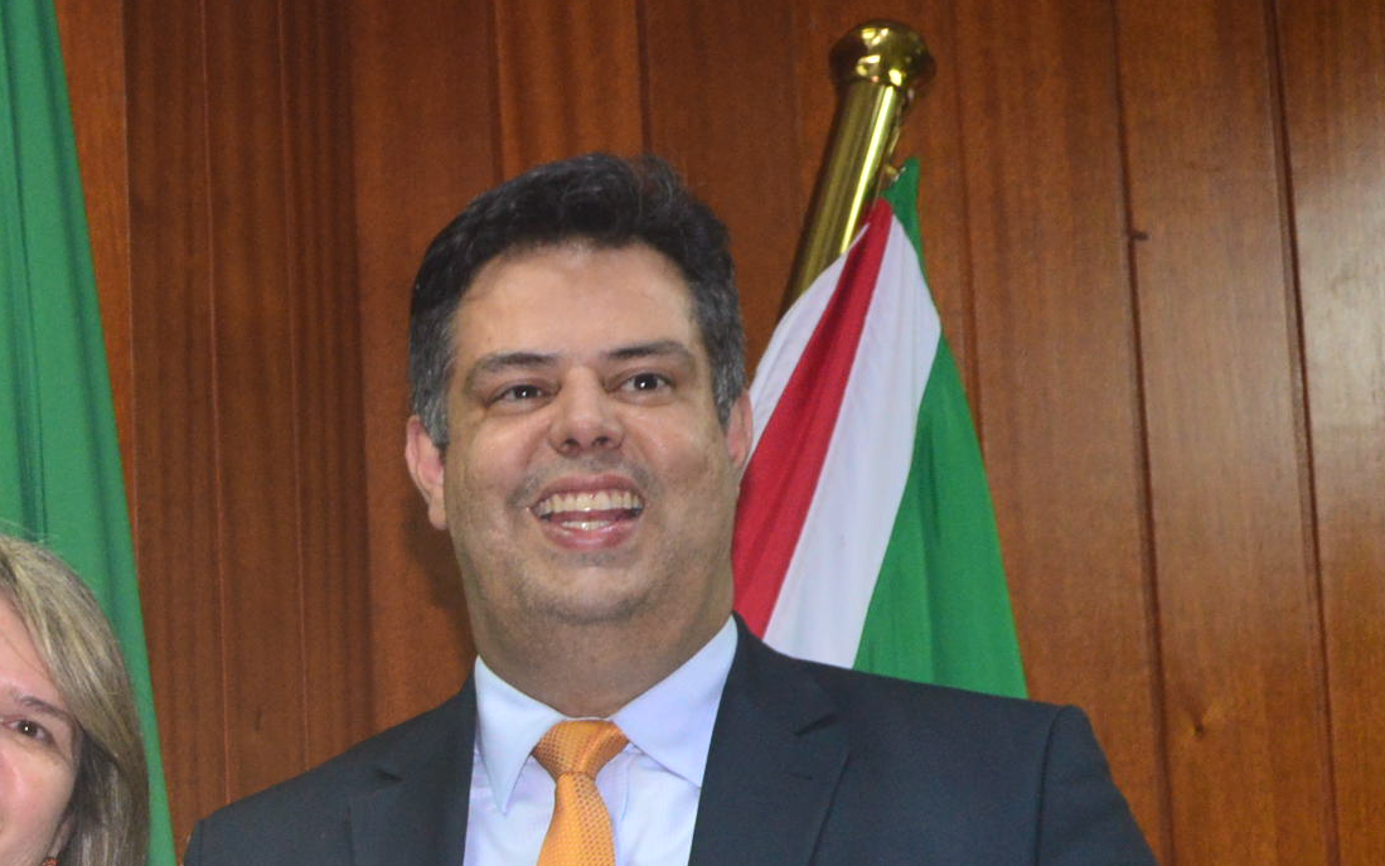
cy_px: 1150
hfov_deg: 15.1
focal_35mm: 134
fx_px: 5058
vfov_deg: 9.6
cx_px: -219
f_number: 7.1
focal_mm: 48
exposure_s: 1/60
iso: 2000
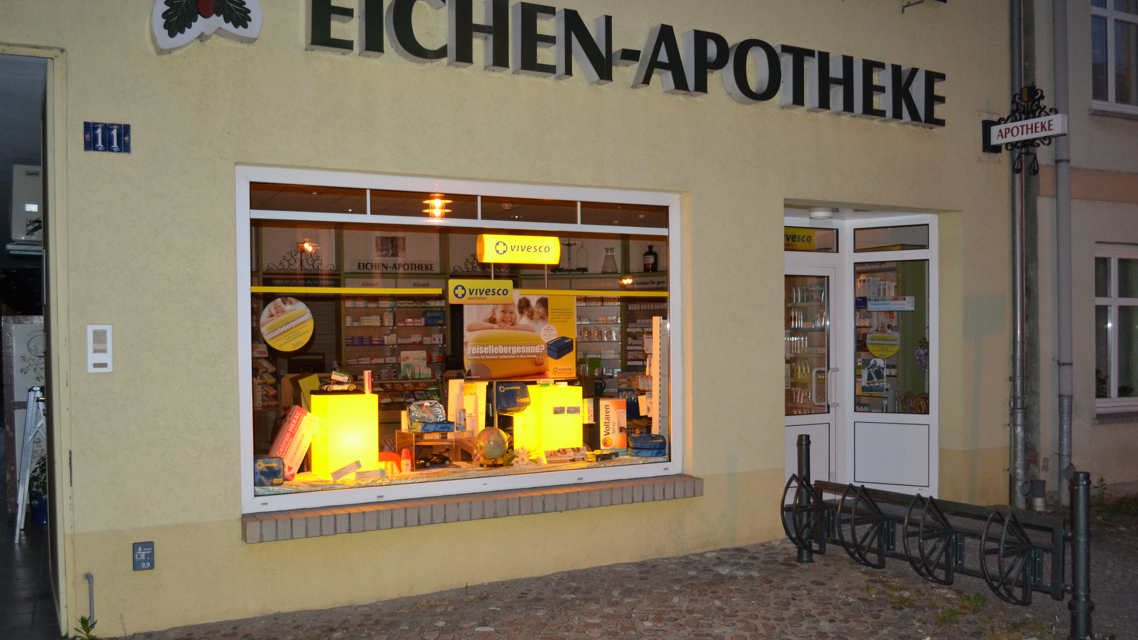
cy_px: 347
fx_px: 1056
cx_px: 567
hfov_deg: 56.6
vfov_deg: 33.7
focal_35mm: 35
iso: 1400
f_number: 3.8
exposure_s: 1/60
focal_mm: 22
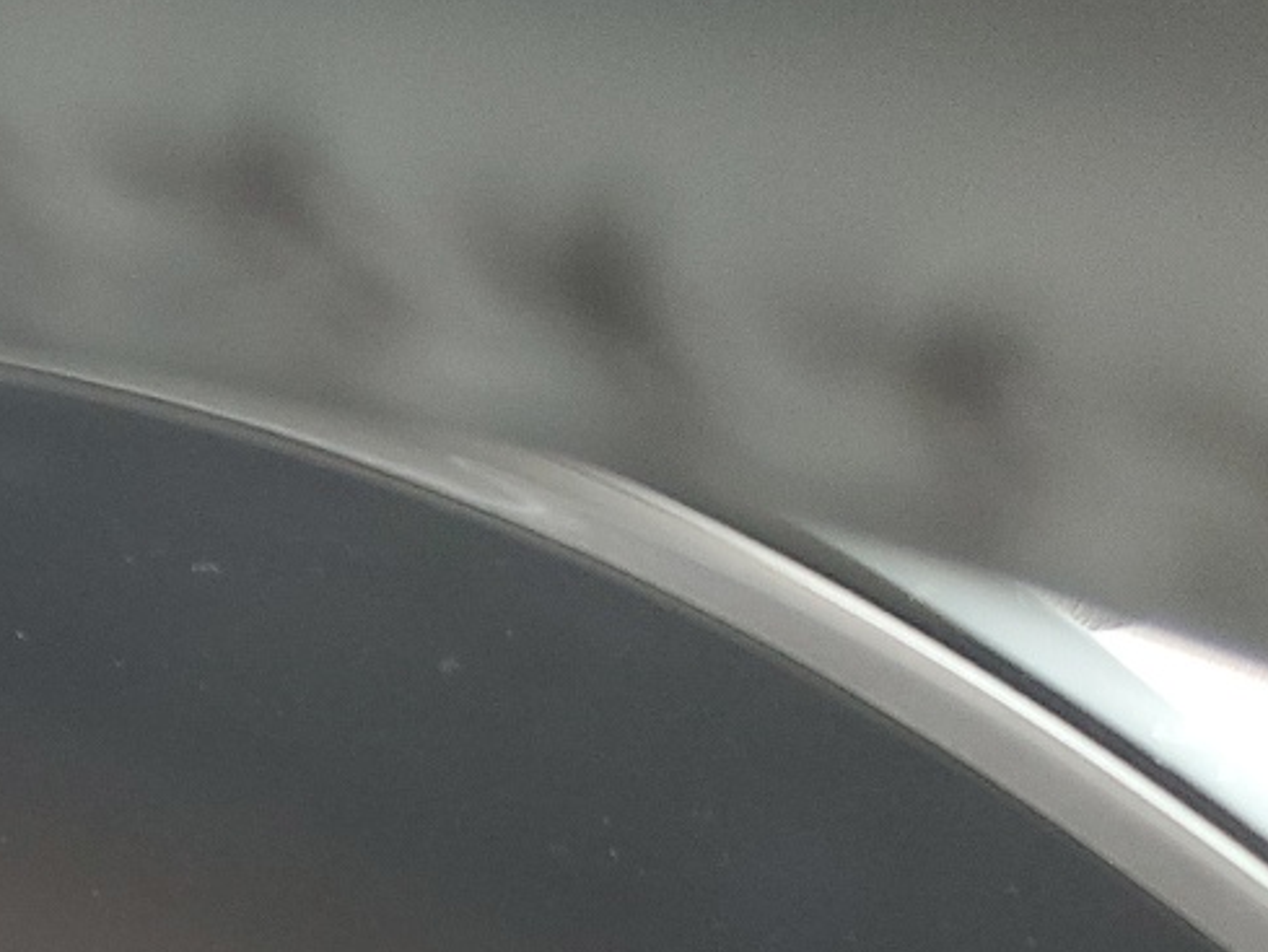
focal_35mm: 85
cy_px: 1520
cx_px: -558
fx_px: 3114
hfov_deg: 20.2
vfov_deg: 15.7
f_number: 1.5
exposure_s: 1/120
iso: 74
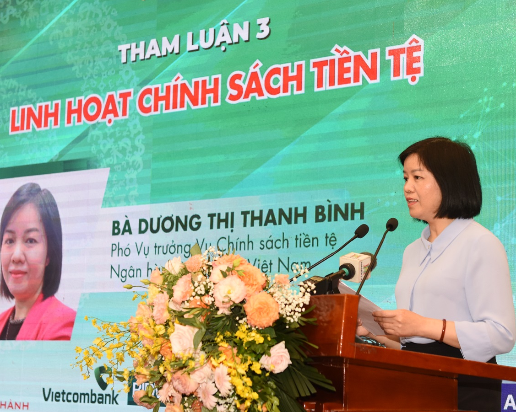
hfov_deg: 20.8
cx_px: 270
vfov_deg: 16.7
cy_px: 169
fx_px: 1405
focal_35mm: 92
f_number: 4.5
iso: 800
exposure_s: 1/200
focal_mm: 50
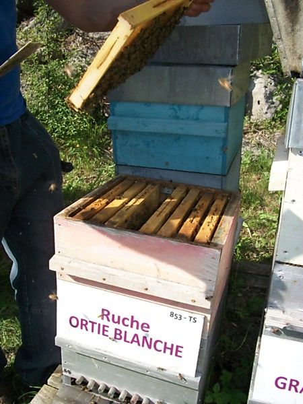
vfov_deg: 56.8
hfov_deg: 44.2
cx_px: 152
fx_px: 373
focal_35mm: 32
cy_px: 202
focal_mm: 5.7
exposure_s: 1/250
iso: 80
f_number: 5.5
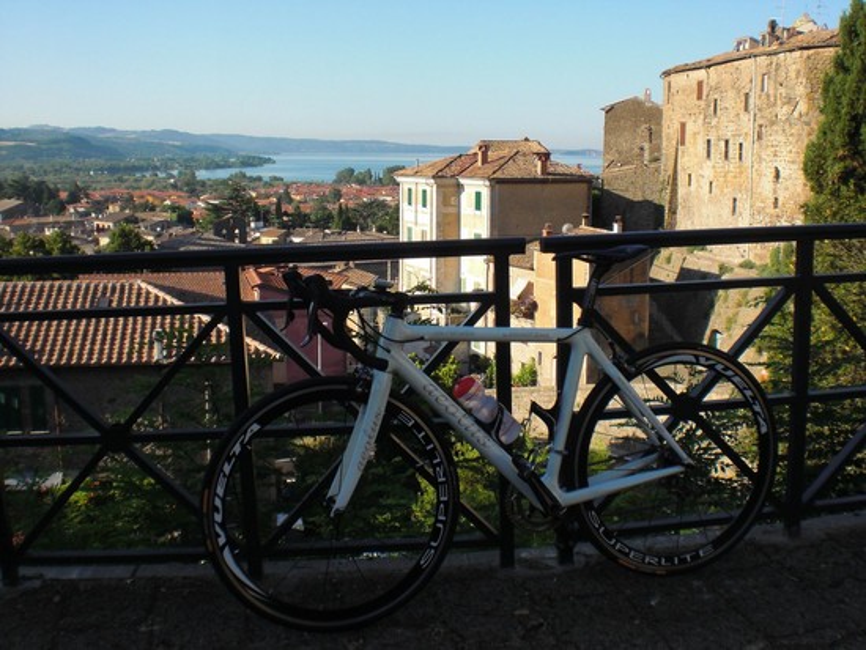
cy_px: 325
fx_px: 951
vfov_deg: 37.7
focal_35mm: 38
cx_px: 433
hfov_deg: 49.0
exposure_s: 1/200
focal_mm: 6.3
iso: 64
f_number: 5.6
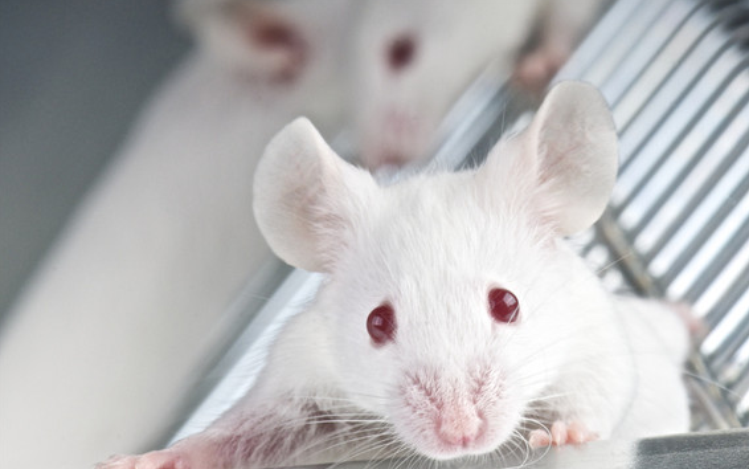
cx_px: 375
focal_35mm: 162
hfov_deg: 13.0
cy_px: 246
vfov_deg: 8.1
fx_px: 3298
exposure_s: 1/250
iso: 500
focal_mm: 105
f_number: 22
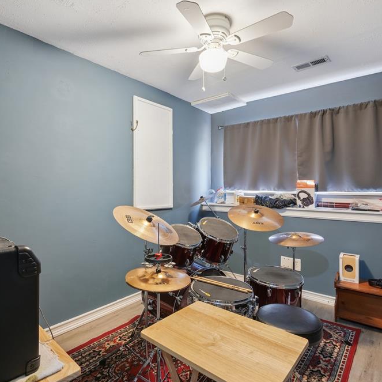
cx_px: 171
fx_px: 262
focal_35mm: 21
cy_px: 192
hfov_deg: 71.9
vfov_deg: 72.1
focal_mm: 16
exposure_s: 1/2.5
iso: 400
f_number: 8
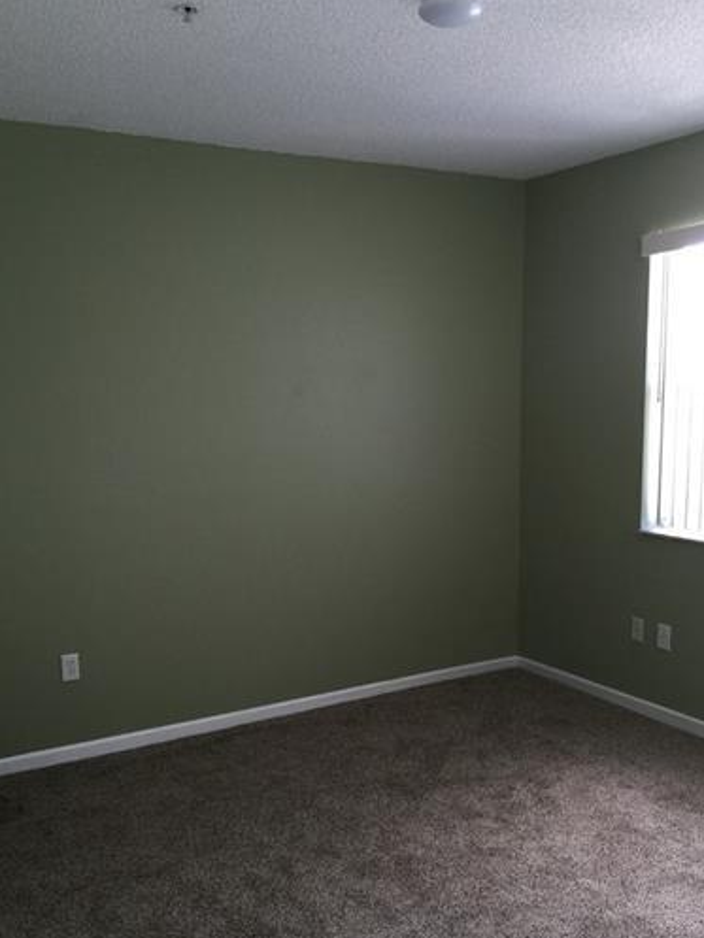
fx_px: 949
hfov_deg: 40.7
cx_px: 349
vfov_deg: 52.4
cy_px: 536
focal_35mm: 35
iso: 64
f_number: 2.2
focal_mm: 4.15
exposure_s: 1/33
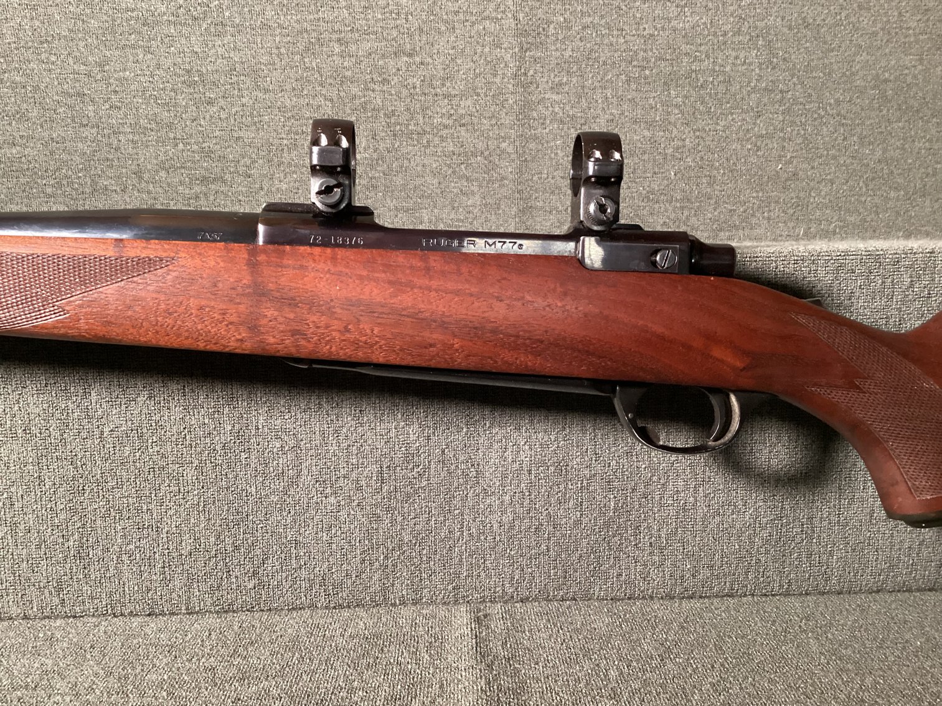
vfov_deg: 45.4
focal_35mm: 31
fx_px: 844
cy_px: 353
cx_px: 471
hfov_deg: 58.3
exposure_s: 1/25
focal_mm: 3.3
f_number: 2.4
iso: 400
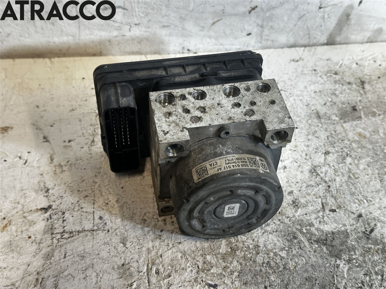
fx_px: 535
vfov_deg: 30.3
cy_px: 144
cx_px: 193
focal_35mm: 48
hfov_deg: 39.7
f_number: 1.78
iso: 200
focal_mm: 6.86
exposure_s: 1/50
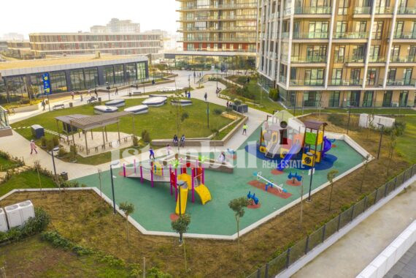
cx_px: 208
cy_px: 139
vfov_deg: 46.4
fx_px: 324
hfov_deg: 65.5
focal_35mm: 28
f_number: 3.2
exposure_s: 1/120
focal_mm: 10.26
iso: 100
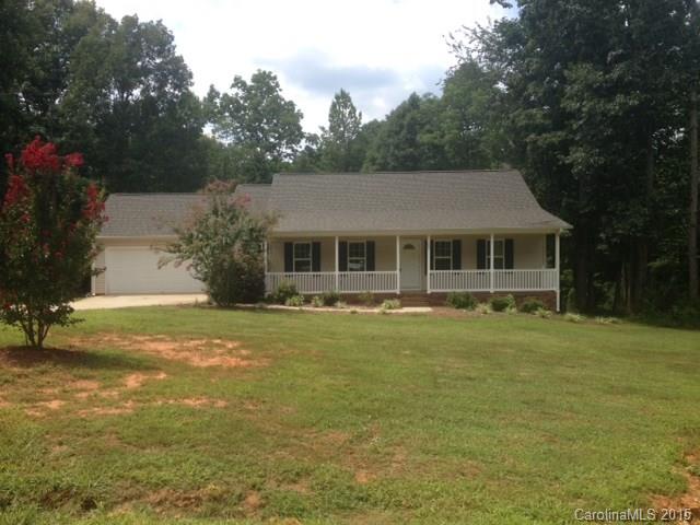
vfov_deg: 40.7
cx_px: 350
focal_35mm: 35
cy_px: 262
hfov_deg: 52.6
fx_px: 708
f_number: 2.4
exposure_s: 1/1200
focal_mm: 4.28
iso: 50
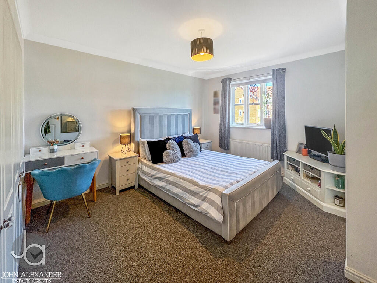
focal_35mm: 14
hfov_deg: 102.1
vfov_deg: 85.7
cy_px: 142
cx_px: 188
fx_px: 152
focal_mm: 2.22
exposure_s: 1/100
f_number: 2.2
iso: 250
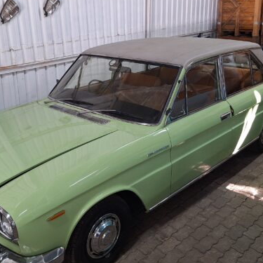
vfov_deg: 42.6
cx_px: 104
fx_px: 335
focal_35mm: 39
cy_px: 101
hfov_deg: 42.6
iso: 250
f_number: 1.8
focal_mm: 5.54
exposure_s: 1/50
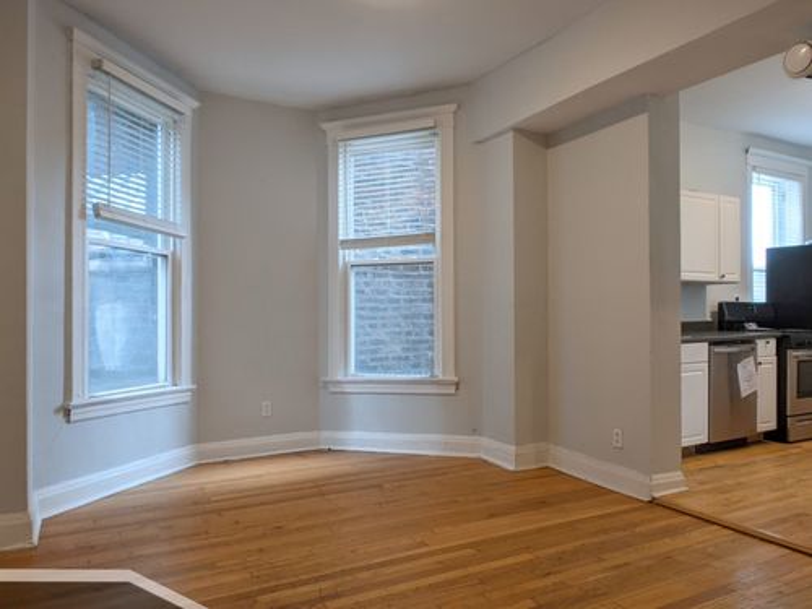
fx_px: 633
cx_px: 406
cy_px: 304
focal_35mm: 27
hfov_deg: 65.3
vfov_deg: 51.4
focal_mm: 4.44
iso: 47
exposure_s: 1/24
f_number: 1.8
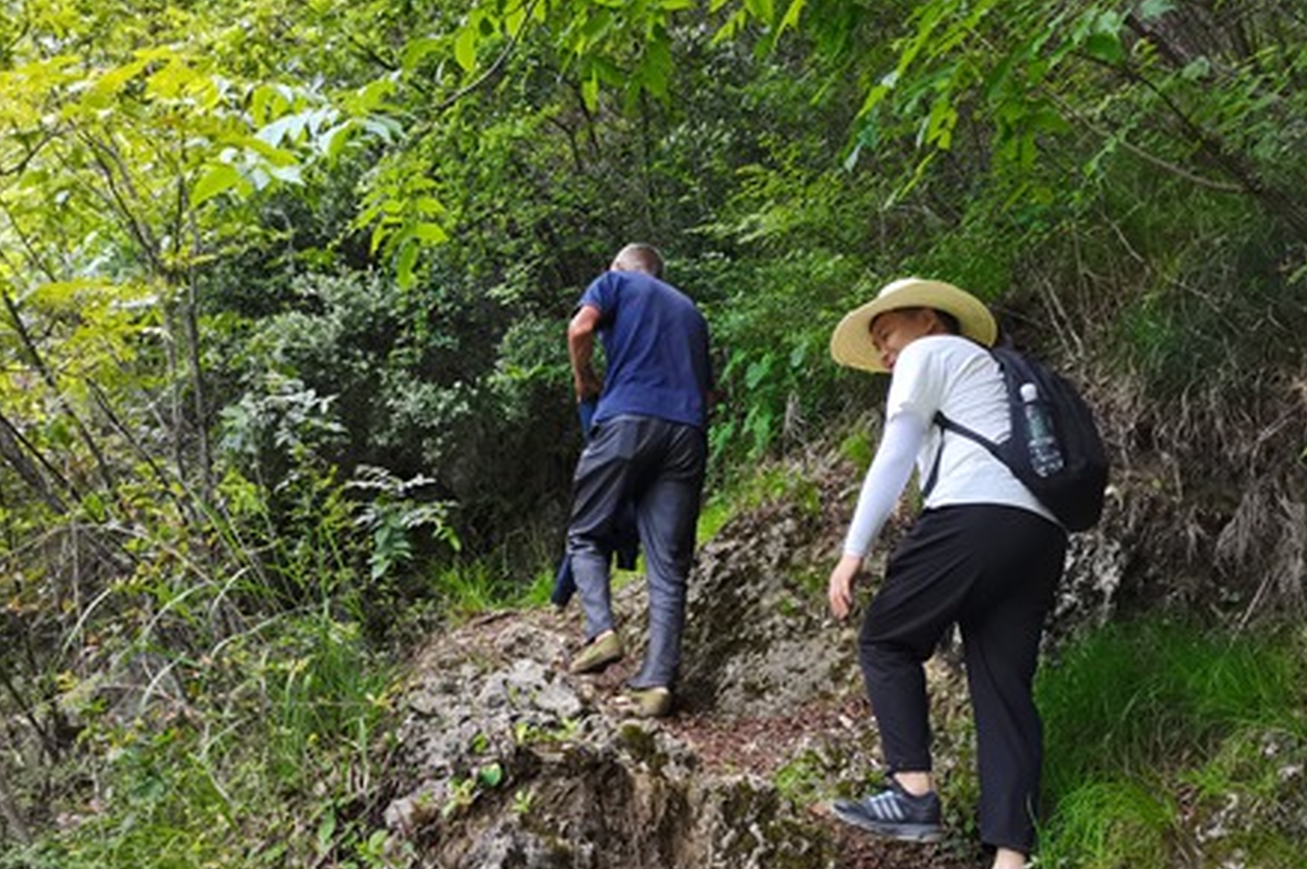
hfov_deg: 51.8
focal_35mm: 37
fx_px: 1342
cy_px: 577
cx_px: 723
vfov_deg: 35.5
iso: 50
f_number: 1.8
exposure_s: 1/136
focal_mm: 5.58
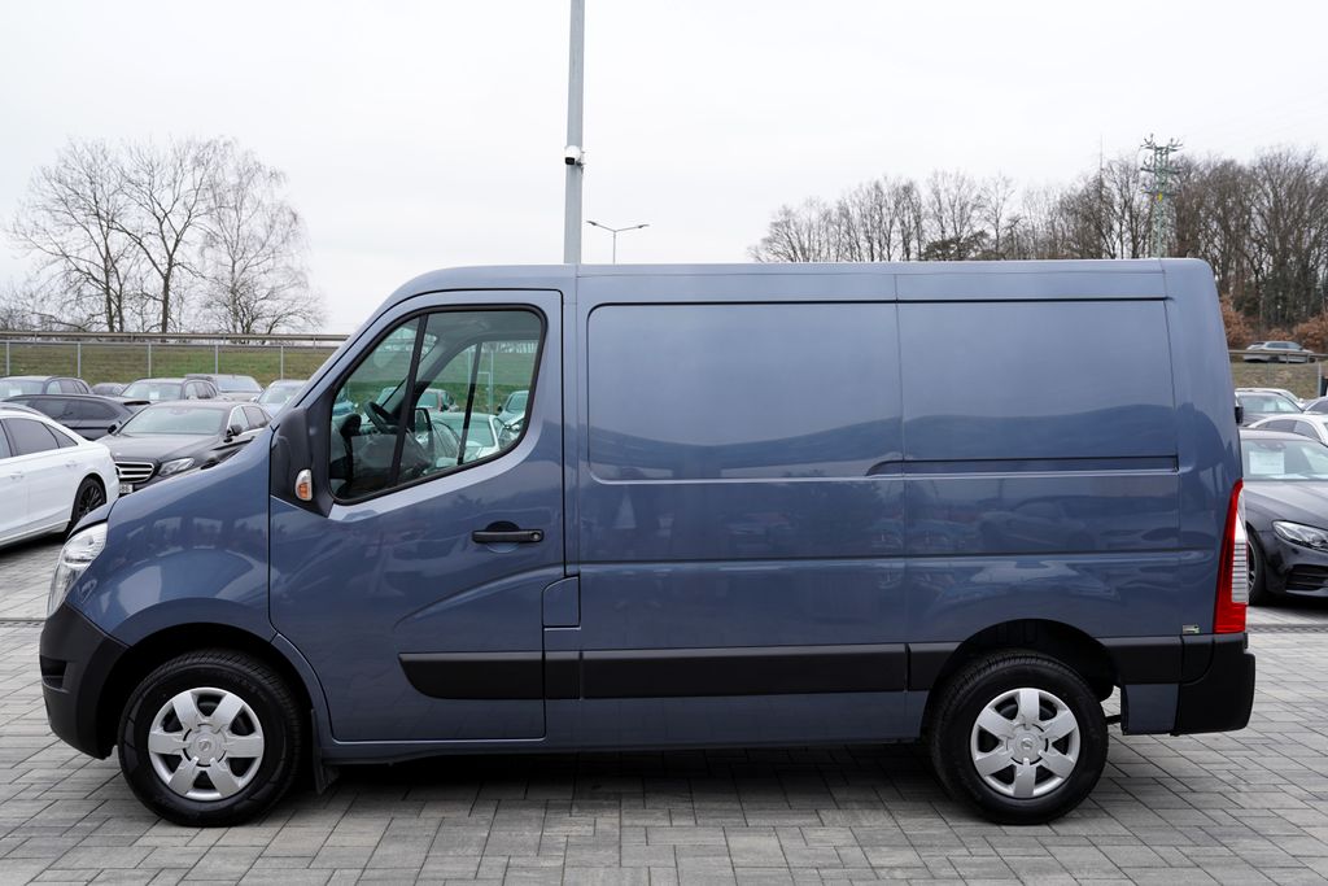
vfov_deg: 43.6
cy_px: 443
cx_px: 664
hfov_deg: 61.9
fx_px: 1107
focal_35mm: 30
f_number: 5
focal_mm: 30
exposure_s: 1/100
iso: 100
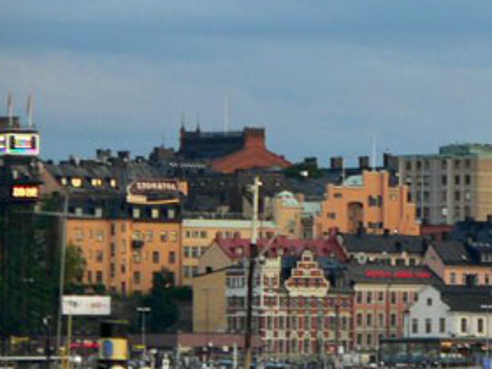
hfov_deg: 3.6
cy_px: 251
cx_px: 488
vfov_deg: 2.7
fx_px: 7718
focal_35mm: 543
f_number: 2.8
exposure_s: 1/80
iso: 80
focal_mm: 33.3
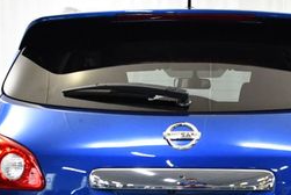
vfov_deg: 13.2
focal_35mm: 102
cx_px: 181
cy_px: 203
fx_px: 825
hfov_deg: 20.0
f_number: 3.8
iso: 1600
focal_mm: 20
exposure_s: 1/125
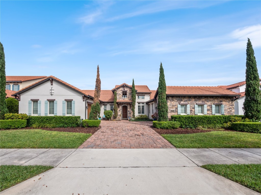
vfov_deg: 85.7
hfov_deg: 102.1
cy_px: 98
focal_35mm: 14
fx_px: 106
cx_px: 130
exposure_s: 1/400
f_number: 8
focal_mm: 7
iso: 200
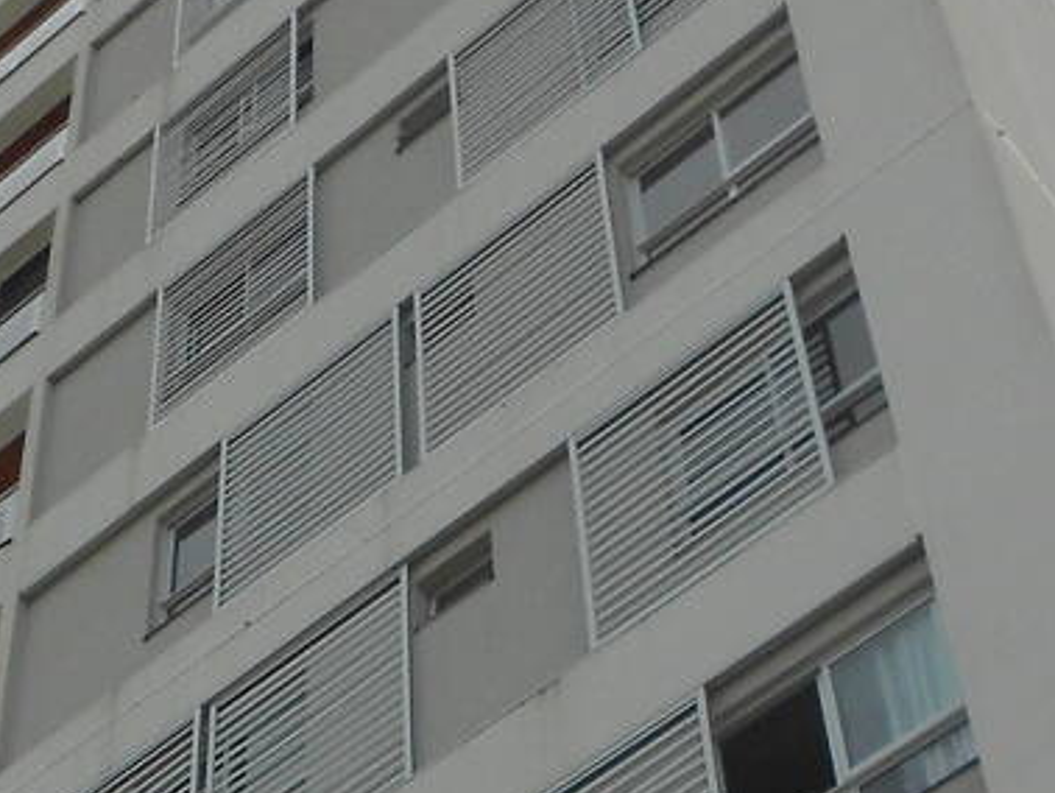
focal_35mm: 99
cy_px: 910
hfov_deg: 19.8
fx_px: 3019
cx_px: 480
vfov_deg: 14.5
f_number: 3.2
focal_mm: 4.6
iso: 80
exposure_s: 1/1500
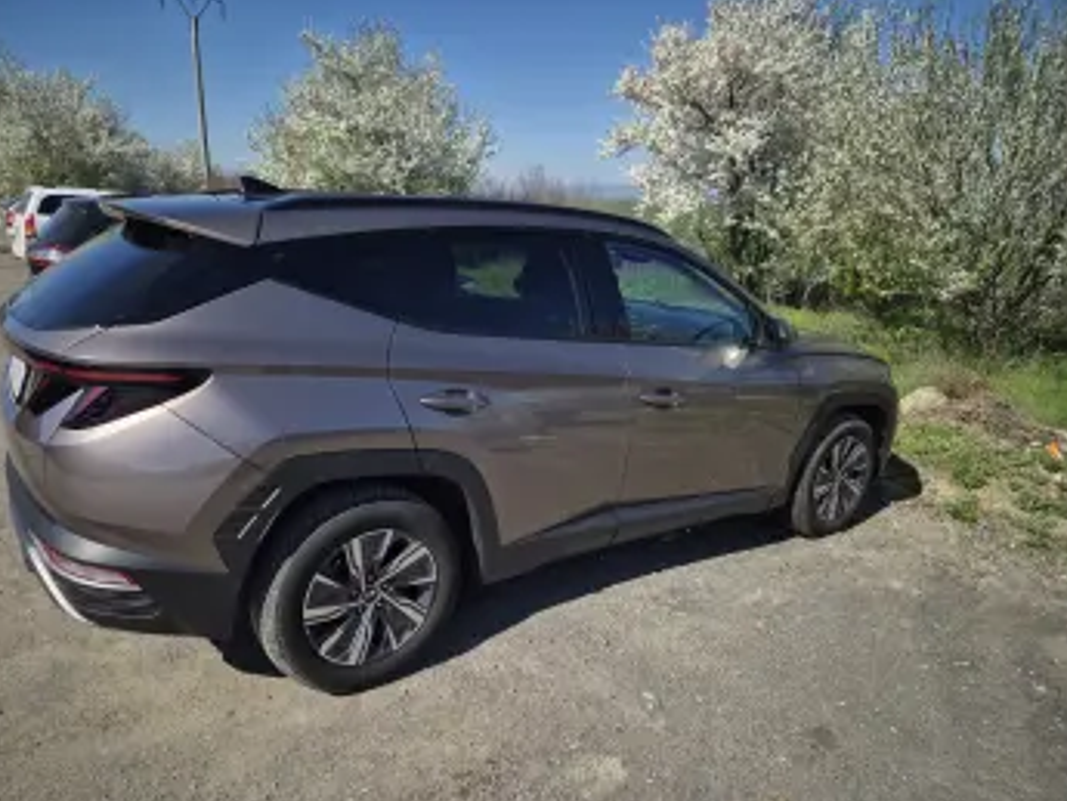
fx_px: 740
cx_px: 532
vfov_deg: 56.8
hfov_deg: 71.6
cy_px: 408
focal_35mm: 24
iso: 25
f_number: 1.8
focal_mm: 5.4
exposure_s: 1/1352
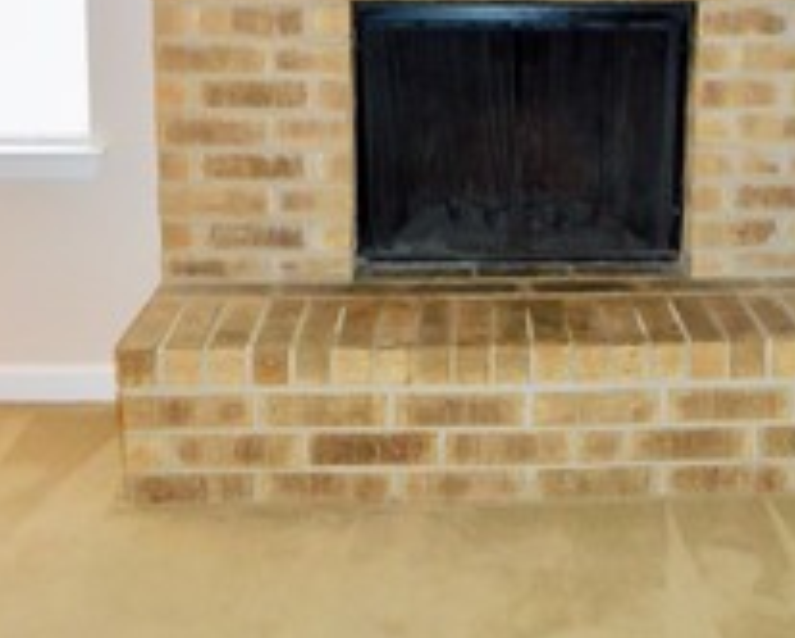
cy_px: 0
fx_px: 1225
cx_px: 522
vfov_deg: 27.5
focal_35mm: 52
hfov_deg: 35.7
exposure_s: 1/30
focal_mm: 4
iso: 200
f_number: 3
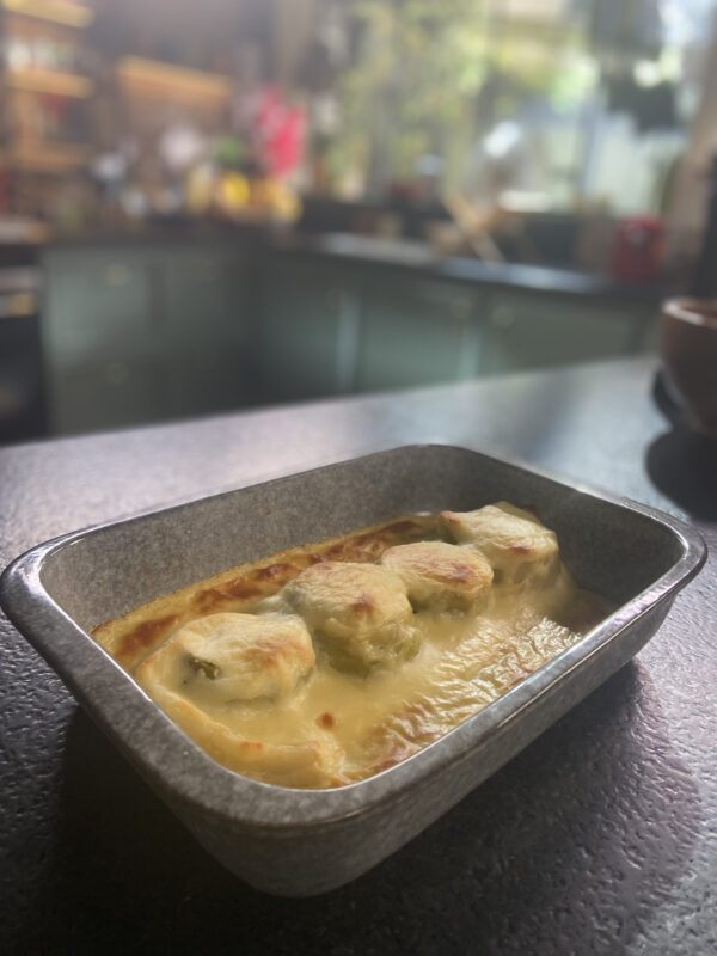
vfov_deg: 67.3
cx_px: 358
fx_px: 718
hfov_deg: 53.1
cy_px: 478
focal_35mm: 26
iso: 125
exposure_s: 1/77
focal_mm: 4.25
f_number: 1.8
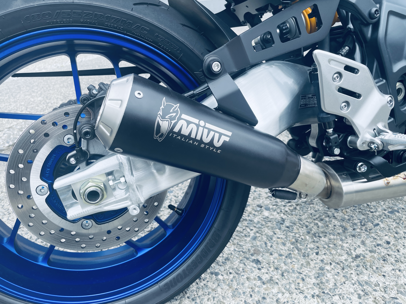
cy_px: 152
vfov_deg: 53.1
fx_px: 305
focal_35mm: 26
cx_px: 203
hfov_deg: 67.3
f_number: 1.6
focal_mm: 4.2
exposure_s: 1/868
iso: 32
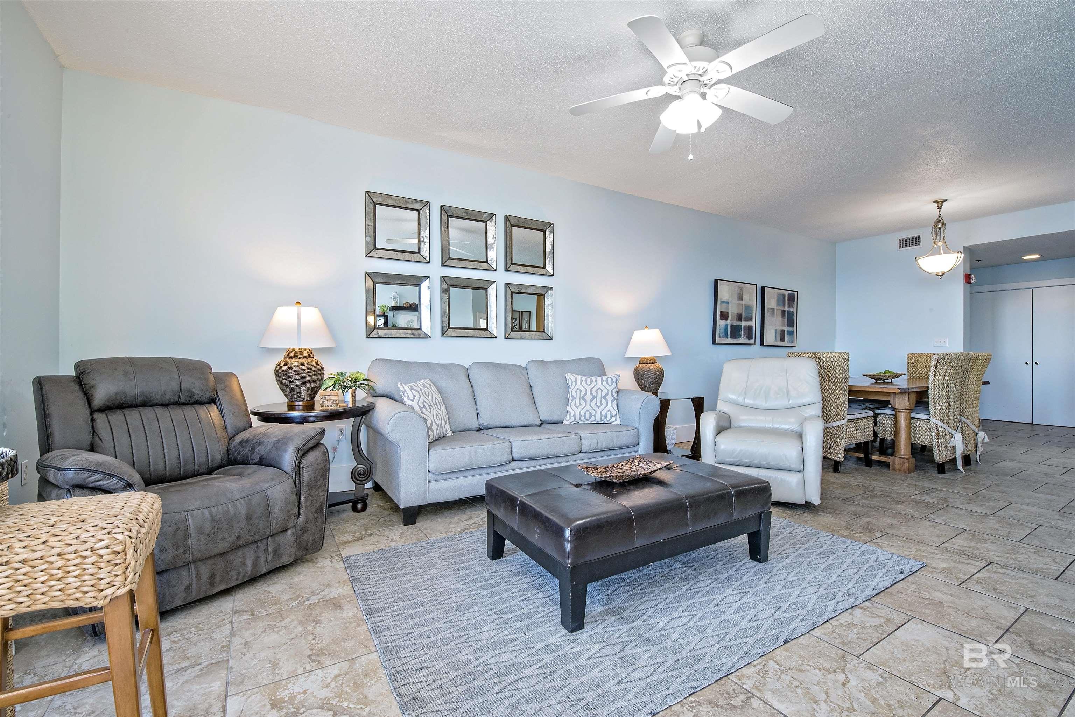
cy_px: 358
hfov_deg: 100.4
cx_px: 538
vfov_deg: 77.4
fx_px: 448
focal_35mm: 15
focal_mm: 15
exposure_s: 1/4
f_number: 18
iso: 500
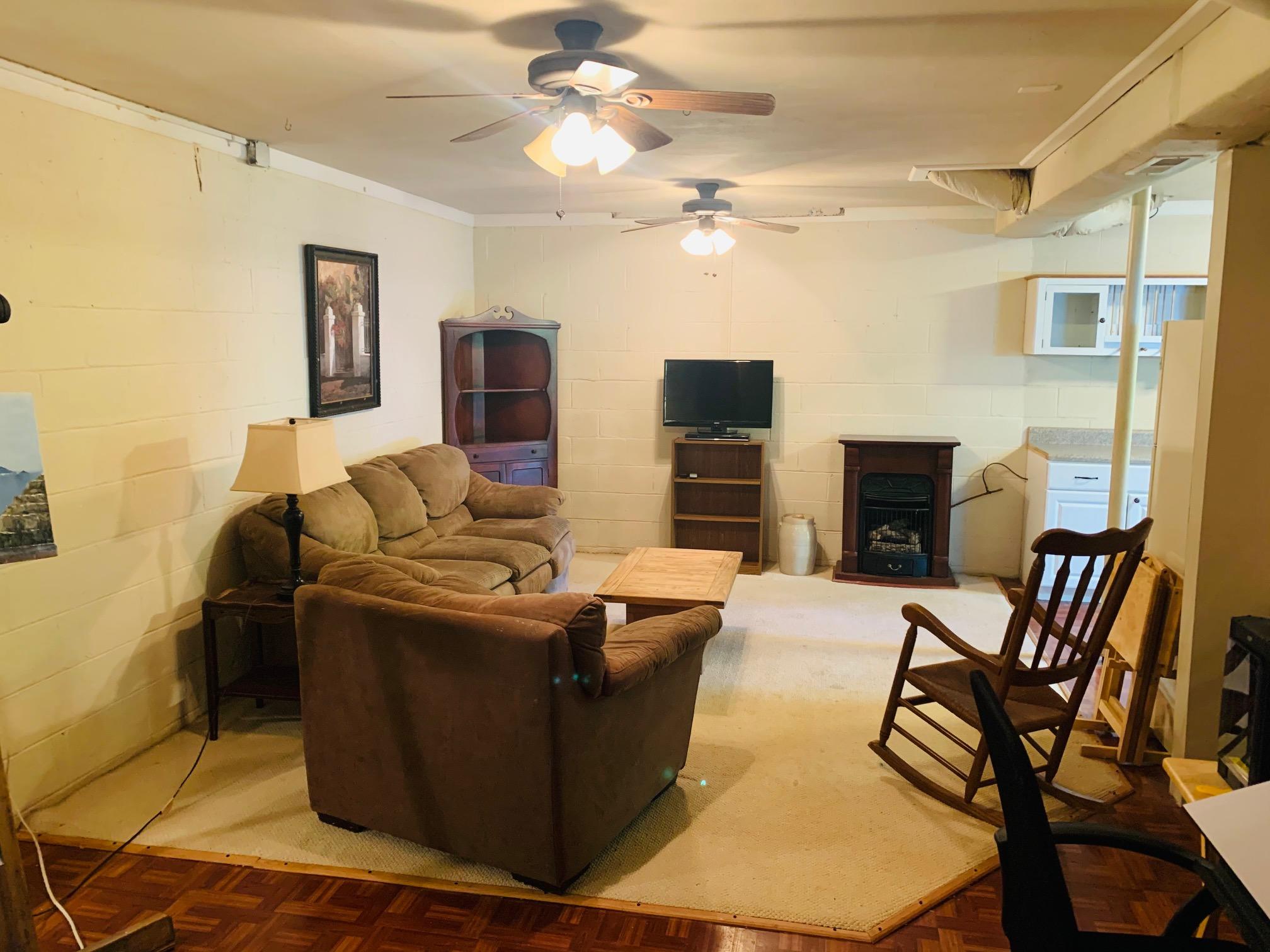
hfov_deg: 67.3
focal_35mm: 26
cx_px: 635
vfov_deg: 53.1
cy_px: 476
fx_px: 954
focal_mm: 4.25
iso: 320
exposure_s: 1/40
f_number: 1.8
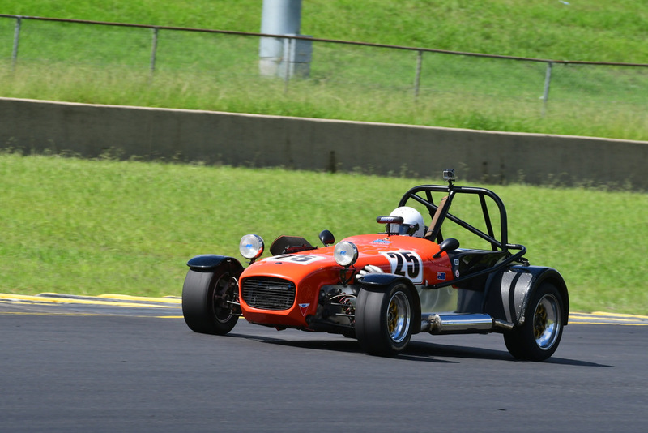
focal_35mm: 420
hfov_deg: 4.9
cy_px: 216
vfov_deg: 3.3
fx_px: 7562
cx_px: 324
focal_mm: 280
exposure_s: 1/640
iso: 500
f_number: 11
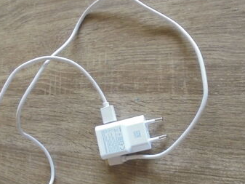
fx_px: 262
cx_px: 132
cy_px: 103
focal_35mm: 37
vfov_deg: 38.6
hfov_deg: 50.1
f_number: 3.5
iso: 320
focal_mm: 4.6
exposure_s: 1/30
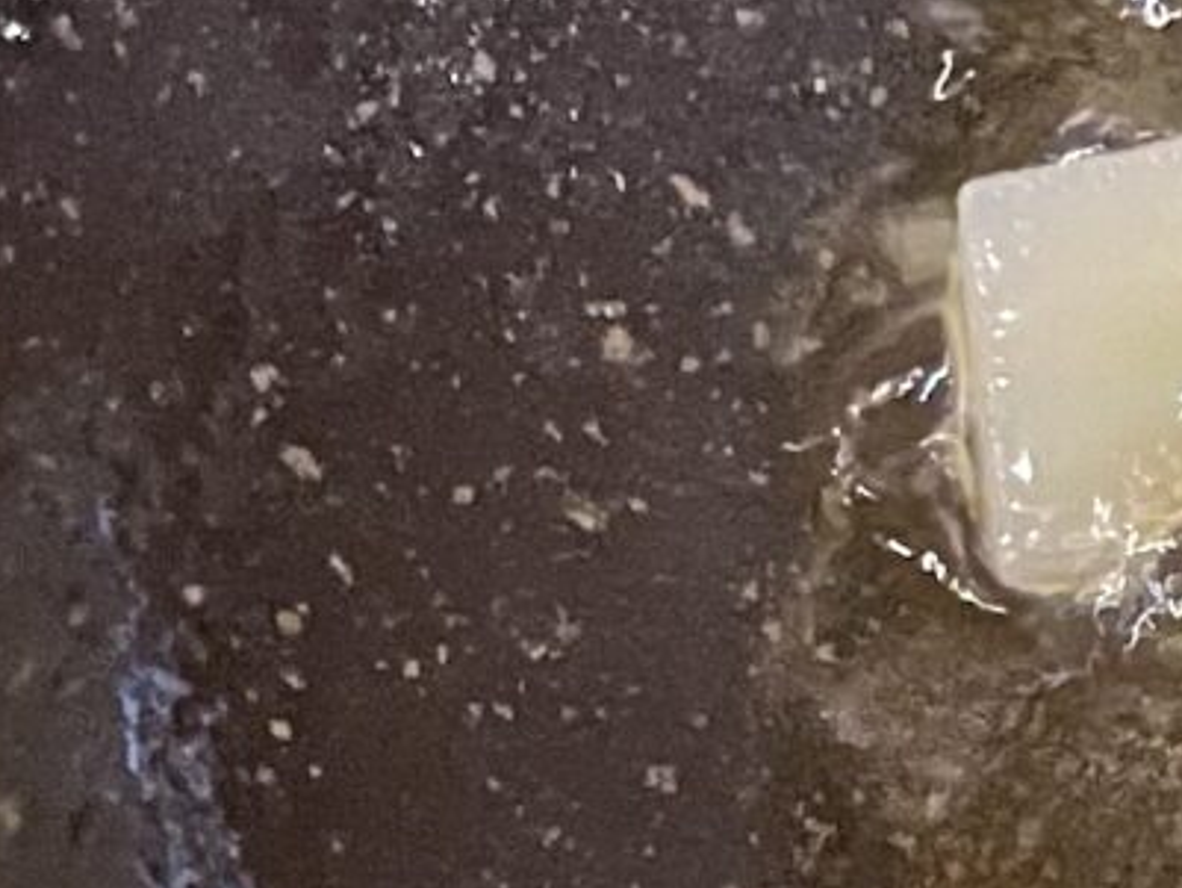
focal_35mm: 166
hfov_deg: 9.2
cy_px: 215
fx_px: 5670
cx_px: 3693
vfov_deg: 8.9
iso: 200
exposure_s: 1/50
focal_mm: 4.2
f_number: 1.6
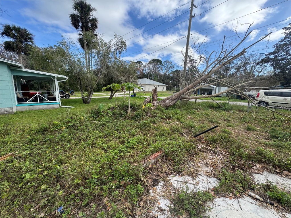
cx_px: 146
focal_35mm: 14
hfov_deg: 102.1
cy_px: 109
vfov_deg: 85.7
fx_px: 118
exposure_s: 1/433
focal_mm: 2.22
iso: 50
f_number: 2.2
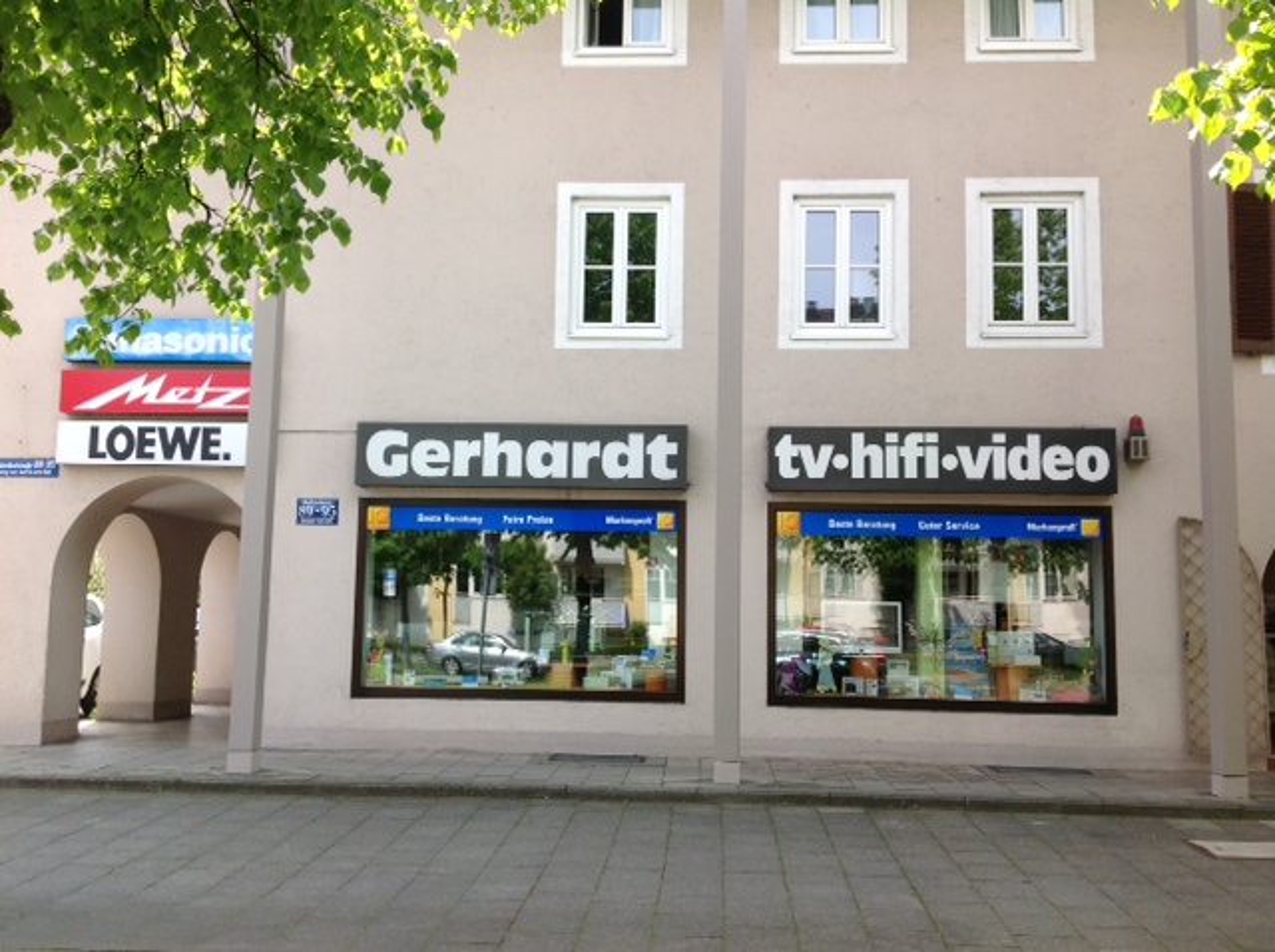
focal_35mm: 35
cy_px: 476
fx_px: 1287
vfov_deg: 40.6
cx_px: 638
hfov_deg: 52.7
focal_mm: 4.28
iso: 50
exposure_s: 1/465
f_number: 2.4
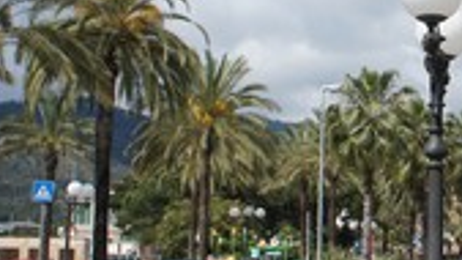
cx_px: 571
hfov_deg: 24.6
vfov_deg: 15.7
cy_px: 118
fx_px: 943
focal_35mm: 77
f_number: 7.1
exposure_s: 1/640
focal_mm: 18
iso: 200
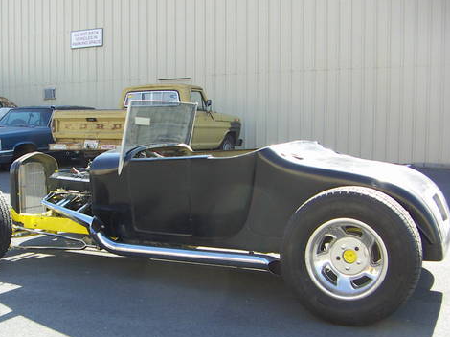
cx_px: 173
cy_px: 198
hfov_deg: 41.0
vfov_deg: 31.4
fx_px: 598
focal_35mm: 46
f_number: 2.8
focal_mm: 4.7
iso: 50
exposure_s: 1/250
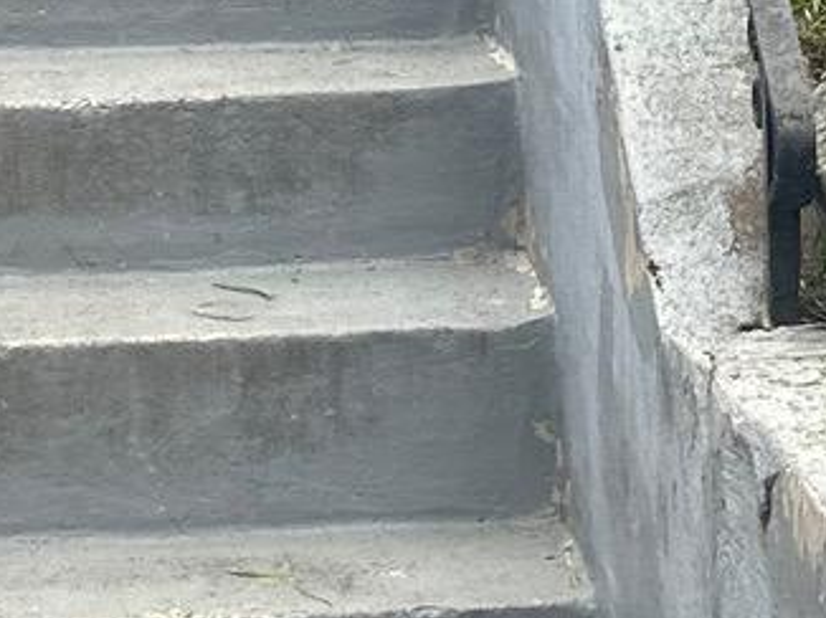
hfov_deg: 13.1
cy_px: -375
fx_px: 3600
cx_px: 231
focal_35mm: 151
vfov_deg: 9.5
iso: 80
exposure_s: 1/324
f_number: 1.78
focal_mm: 6.86
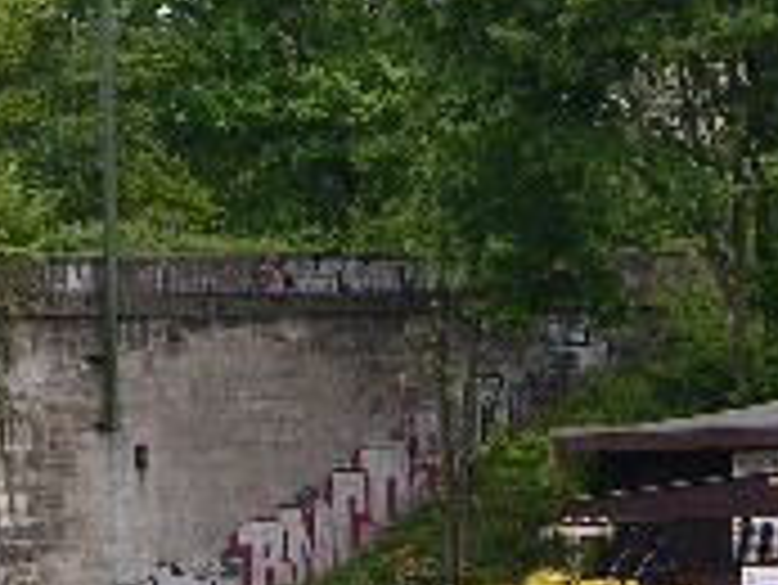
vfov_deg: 3.7
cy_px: 504
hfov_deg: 4.8
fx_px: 9154
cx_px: -470
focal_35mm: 407
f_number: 5.3
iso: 50
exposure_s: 1/153
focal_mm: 29.5
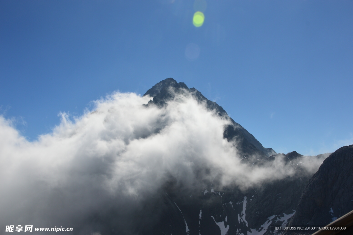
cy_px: 118
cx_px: 176
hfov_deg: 49.6
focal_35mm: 39
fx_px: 382
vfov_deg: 34.2
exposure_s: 1/500
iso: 100
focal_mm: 26
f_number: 11
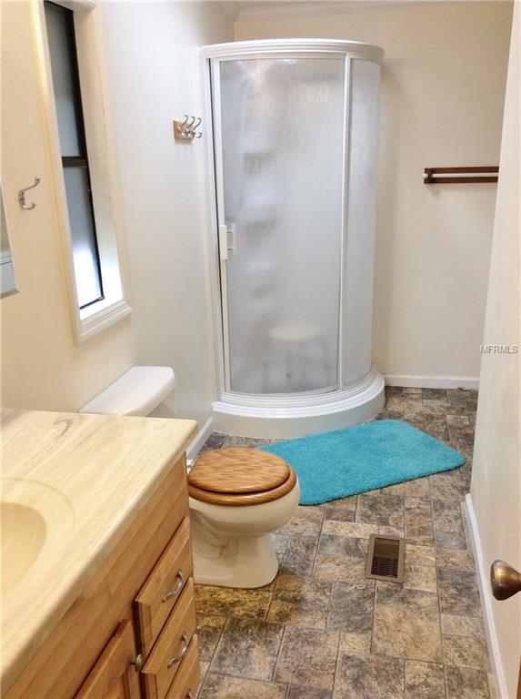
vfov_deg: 56.9
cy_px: 350
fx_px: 644
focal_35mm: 32
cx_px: 260
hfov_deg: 44.0
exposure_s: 1/24
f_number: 2.4
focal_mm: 3.3
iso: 50
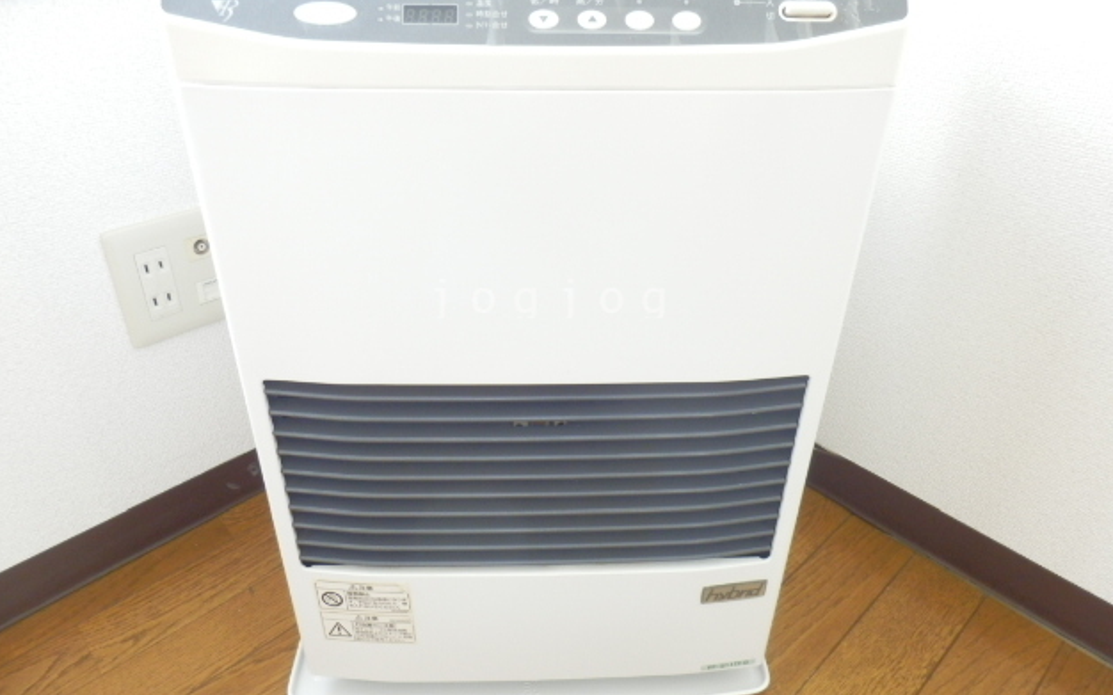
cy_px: 297
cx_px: 553
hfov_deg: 70.4
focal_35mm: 26
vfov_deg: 47.4
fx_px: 789
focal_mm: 4.2
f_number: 3
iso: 400
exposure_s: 1/30
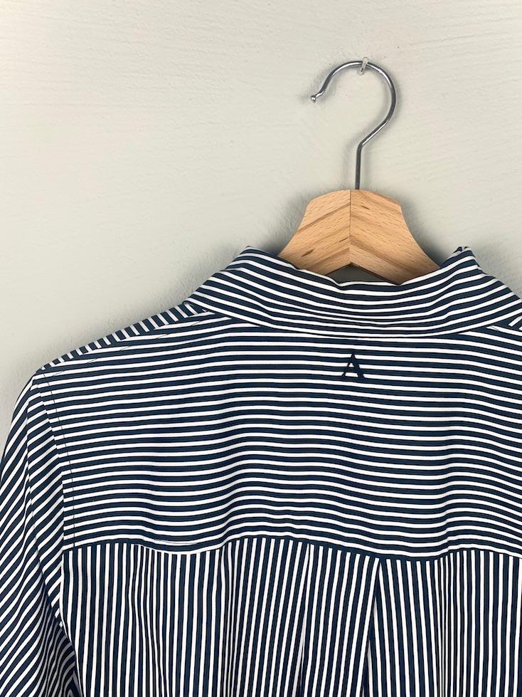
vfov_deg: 67.3
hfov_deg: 53.1
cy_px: 348
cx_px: 261
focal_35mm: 26
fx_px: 523
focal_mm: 4.25
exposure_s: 1/100
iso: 40
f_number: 1.8
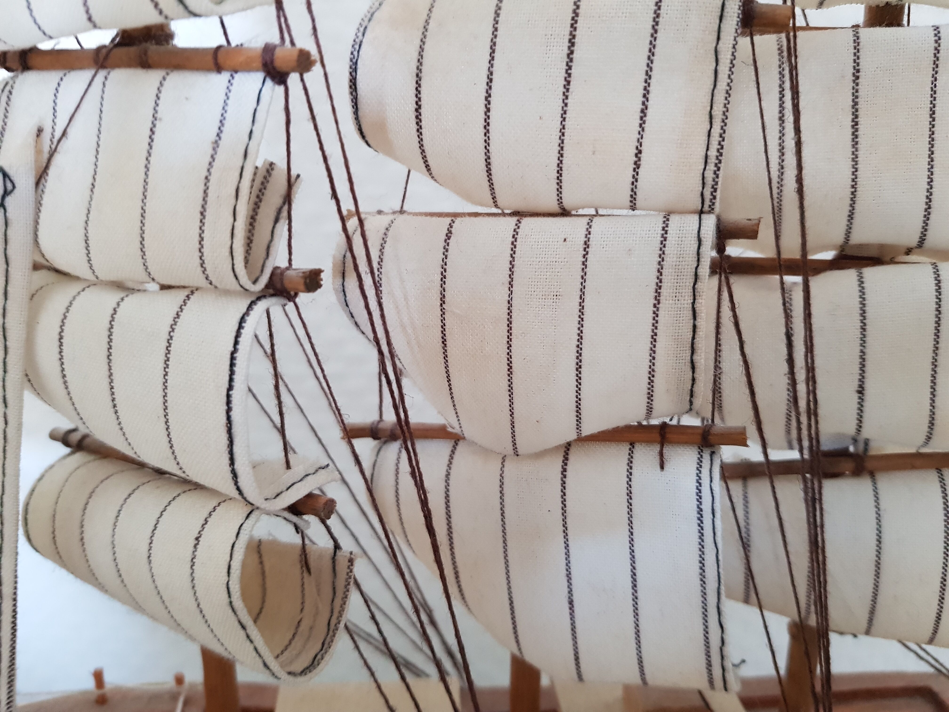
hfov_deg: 67.3
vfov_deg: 53.1
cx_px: 474
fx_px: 713
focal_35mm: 26
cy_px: 356
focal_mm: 4.2
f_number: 1.7
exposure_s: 1/17
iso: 200
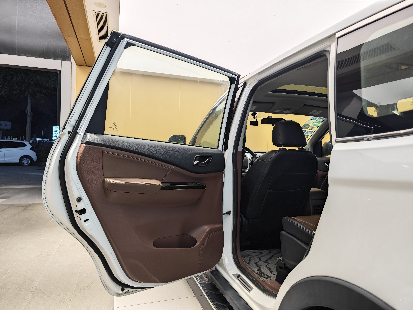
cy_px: 155
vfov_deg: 58.9
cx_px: 206
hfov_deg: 73.9
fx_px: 274
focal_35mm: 23
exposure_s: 1/52.6
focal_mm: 8.7
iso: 400
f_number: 1.9
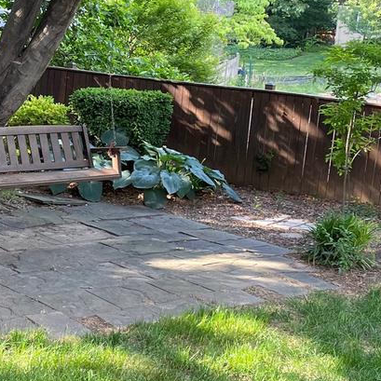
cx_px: -49
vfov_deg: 21.4
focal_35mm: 81
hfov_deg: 20.3
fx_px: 1009
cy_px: 171
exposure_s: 1/121
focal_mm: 4.2
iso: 64
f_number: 1.6
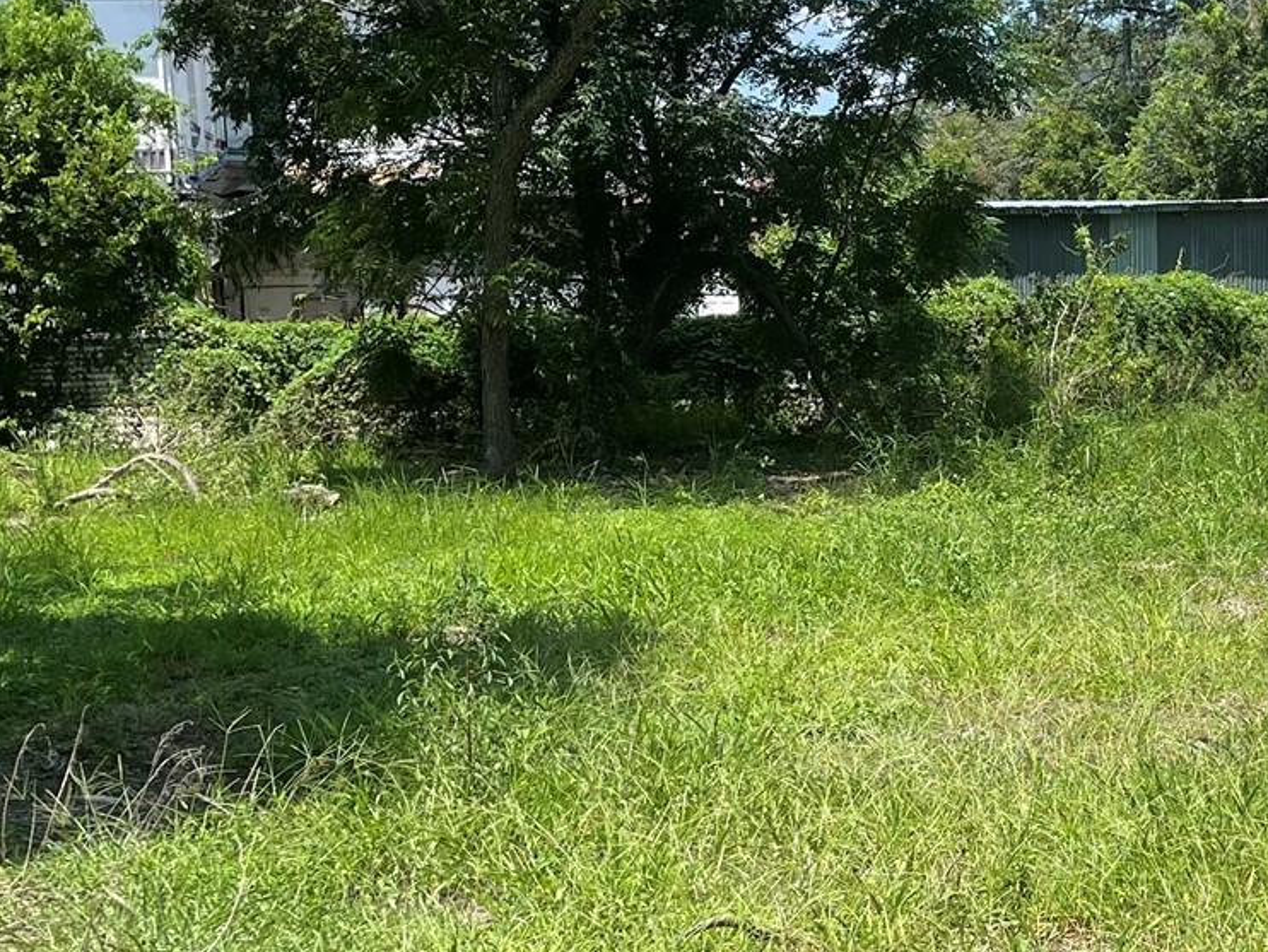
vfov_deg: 21.1
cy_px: 733
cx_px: 1012
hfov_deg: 27.6
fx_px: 2528
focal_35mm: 69
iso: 32
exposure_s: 1/2336
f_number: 1.6
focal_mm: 5.1
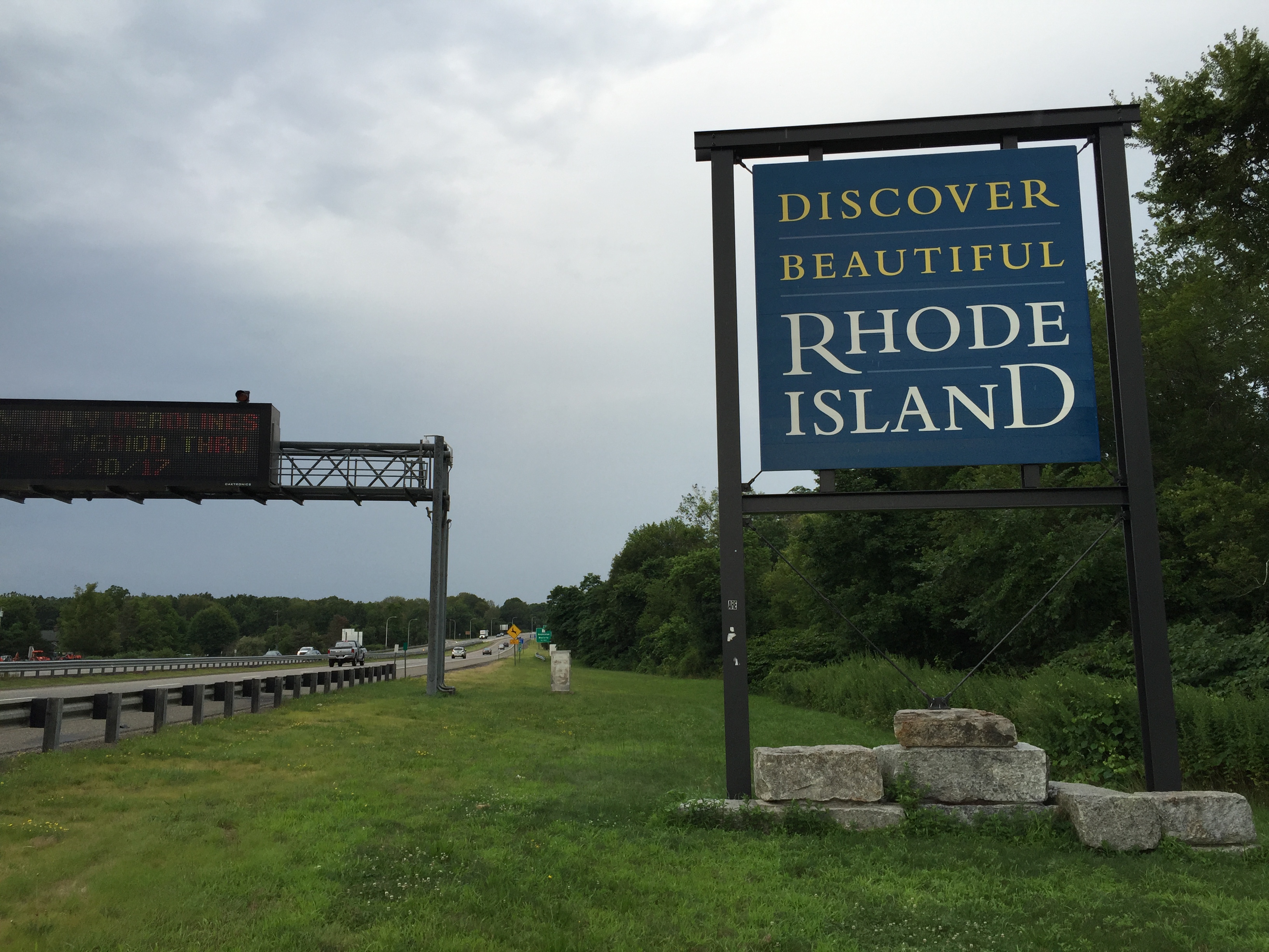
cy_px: 476
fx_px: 1063
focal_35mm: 29
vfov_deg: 48.2
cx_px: 634
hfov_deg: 61.7
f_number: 2.2
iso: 32
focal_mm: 4.15
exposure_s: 1/618
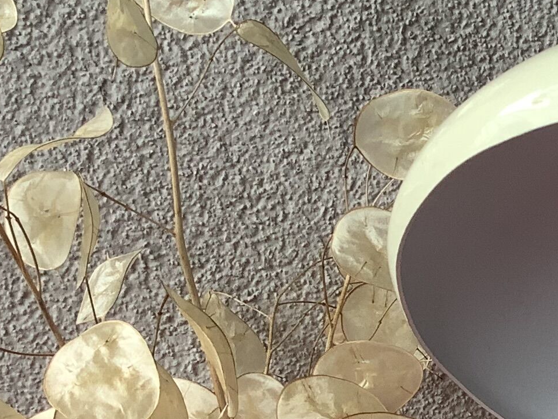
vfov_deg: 13.9
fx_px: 1693
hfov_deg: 16.9
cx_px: 846
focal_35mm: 105
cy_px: 426
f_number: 2.4
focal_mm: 3.3
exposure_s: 1/161
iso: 25
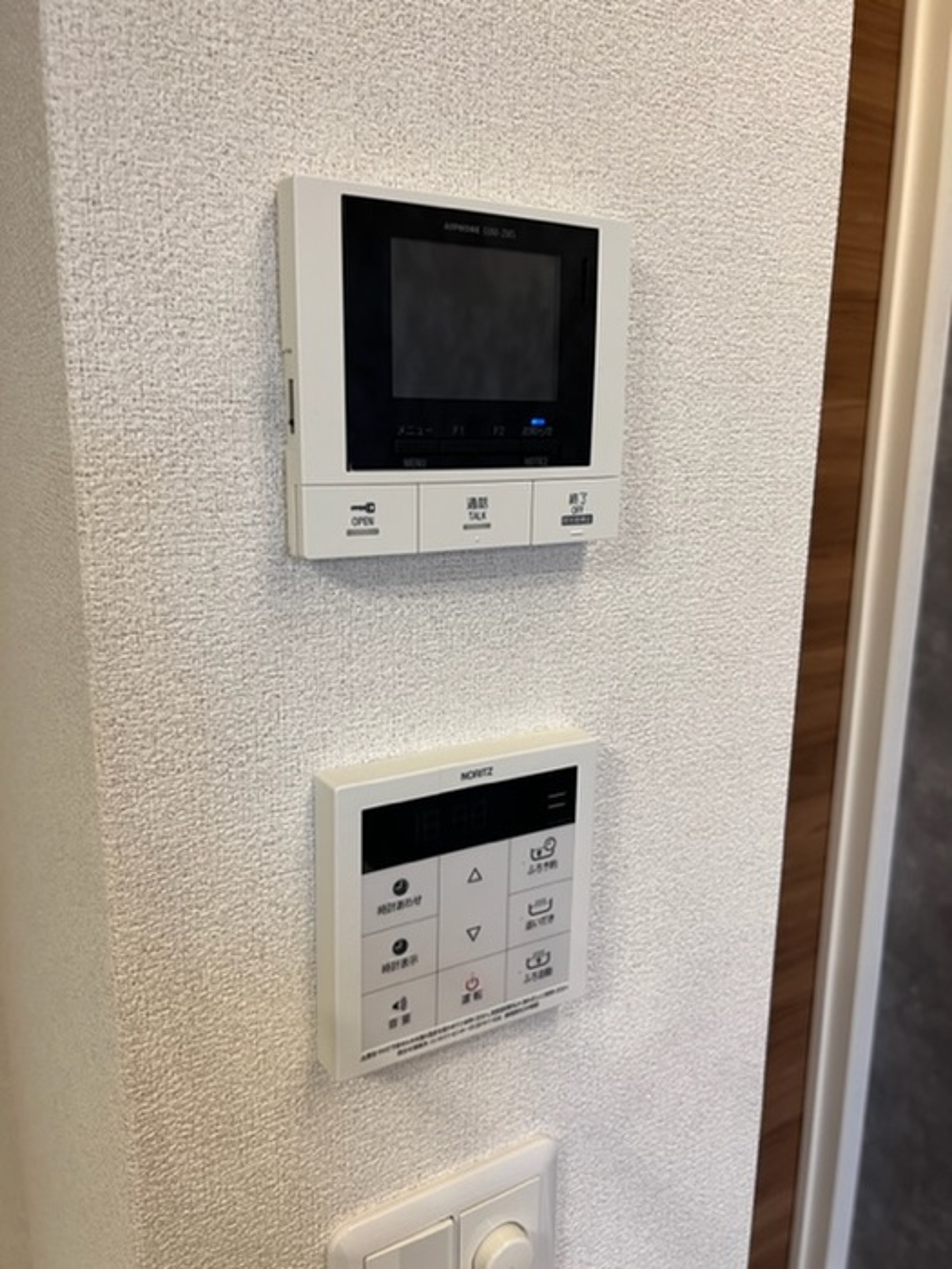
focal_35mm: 26
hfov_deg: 53.1
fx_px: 953
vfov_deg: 67.3
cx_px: 476
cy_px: 634
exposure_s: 1/50
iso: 64
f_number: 1.5
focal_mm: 5.7
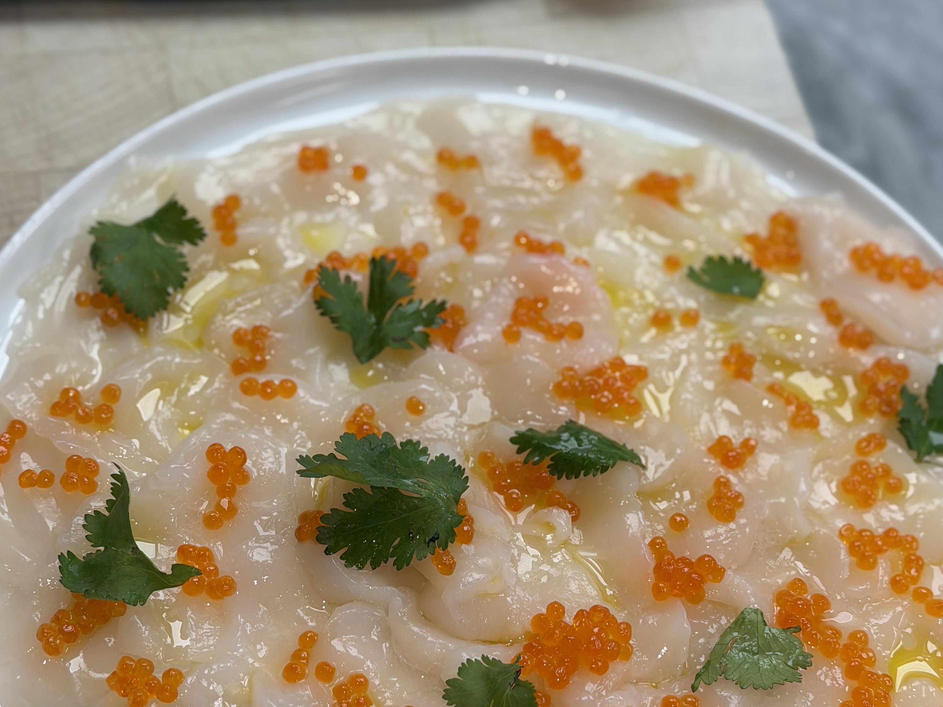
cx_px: 472
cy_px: 421
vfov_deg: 22.6
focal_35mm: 65
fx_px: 1771
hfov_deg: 29.8
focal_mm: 6.76
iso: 64
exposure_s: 1/61
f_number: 1.78
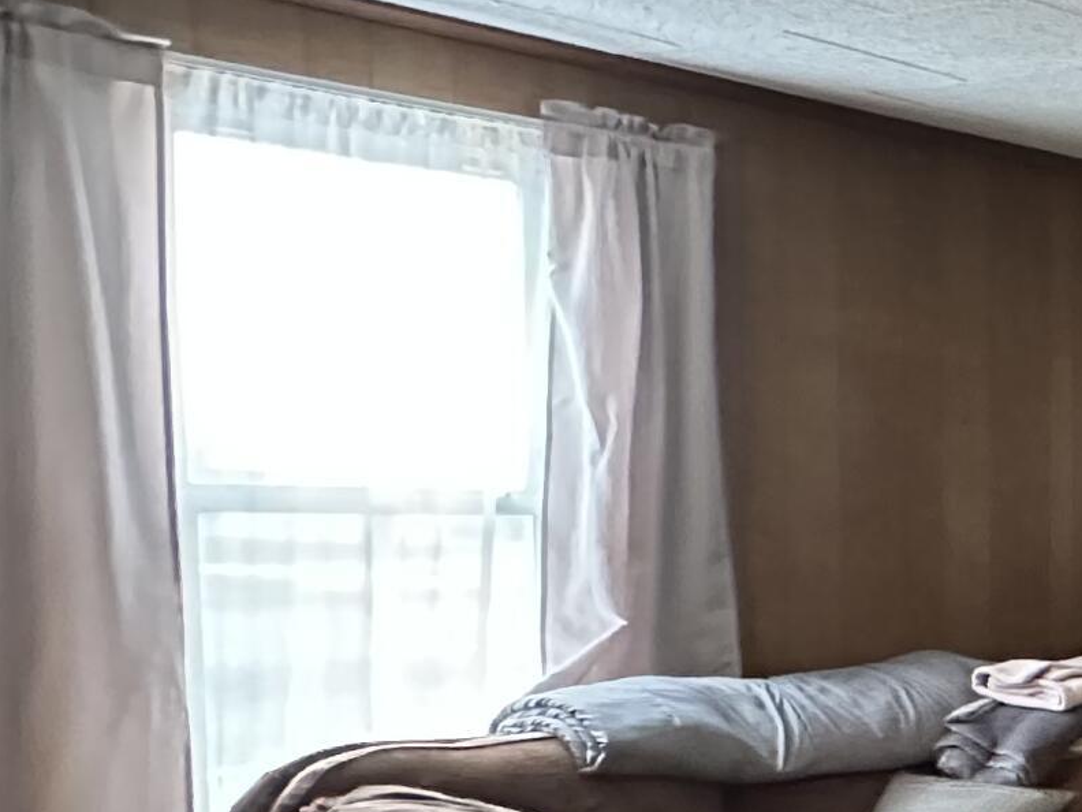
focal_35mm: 53
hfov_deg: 21.1
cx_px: 2025
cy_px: 615
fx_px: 1657
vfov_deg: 27.1
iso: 1250
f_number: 2.2
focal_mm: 2.22
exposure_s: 1/59
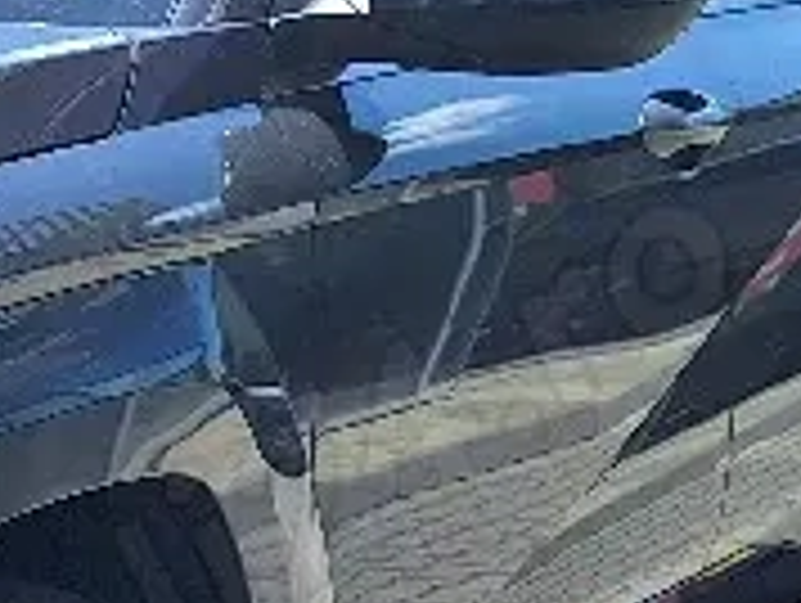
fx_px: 2989
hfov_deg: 13.7
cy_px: 594
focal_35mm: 129
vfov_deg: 11.4
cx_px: -621
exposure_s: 1/3333
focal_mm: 5.54
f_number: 1.8
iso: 40
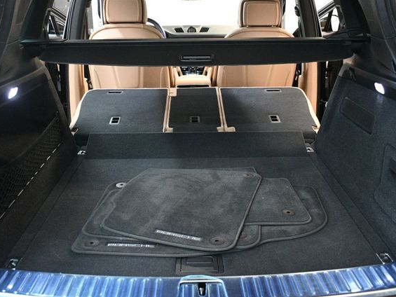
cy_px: 148
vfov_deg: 38.7
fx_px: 423
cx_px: 194
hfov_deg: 50.1
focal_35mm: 37
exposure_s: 1/60
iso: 4500
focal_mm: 23
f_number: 3.8
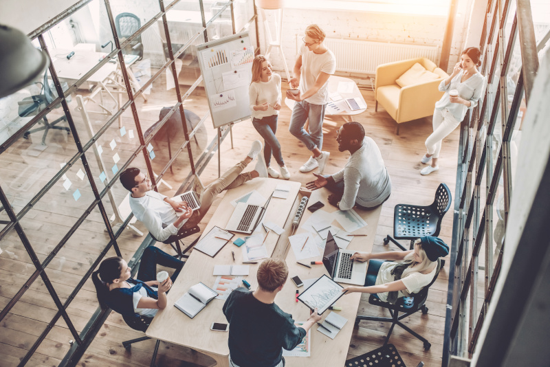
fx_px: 535
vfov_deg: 37.9
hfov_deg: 54.4
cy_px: 184
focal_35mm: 35
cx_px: 275
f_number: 2.2
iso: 640
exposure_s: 1/200
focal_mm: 35
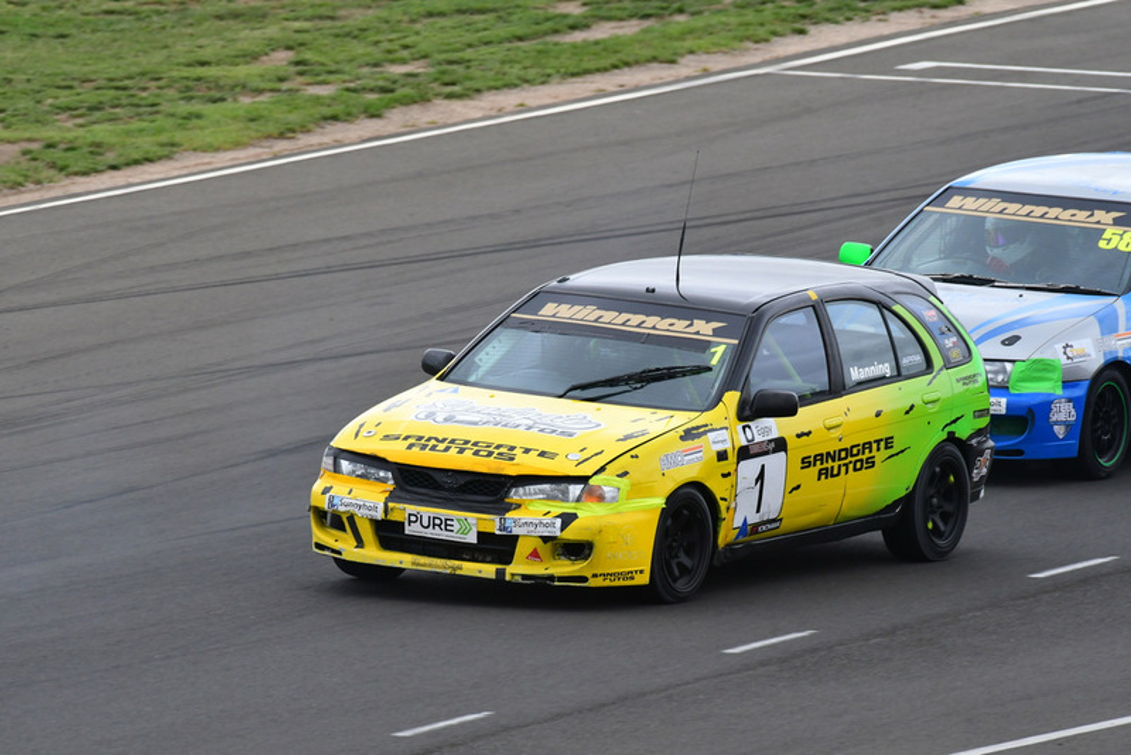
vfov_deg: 1.8
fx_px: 23570
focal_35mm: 750
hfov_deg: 2.7
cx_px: 566
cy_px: 378
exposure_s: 1/640
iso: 1000
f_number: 11
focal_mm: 500
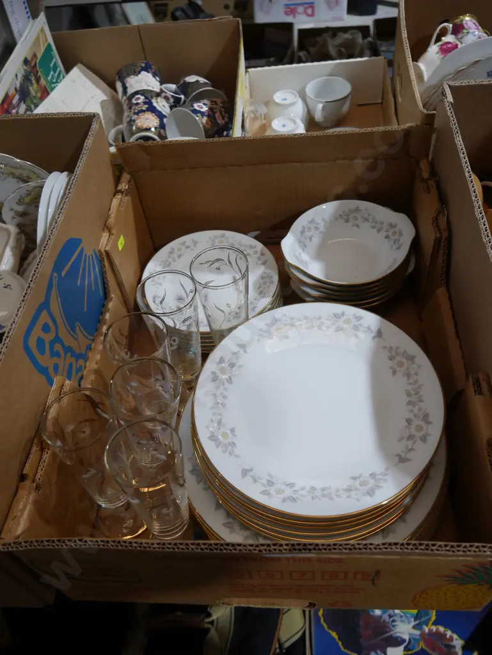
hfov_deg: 49.8
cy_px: 328
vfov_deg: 63.4
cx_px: 246
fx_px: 530
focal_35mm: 28
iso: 320
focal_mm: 14
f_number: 3.5
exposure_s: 1/60
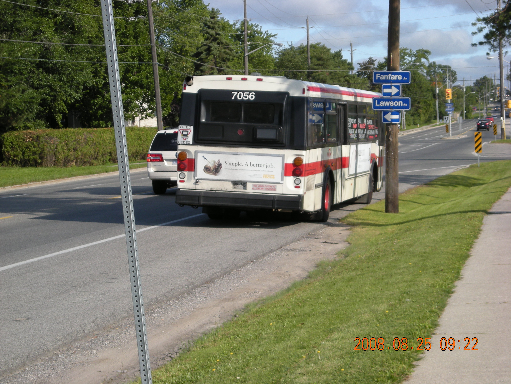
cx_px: 256
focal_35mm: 105
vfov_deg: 14.1
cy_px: 192
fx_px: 1550
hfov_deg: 18.7
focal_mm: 17.1
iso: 64
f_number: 4.7
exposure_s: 1/400
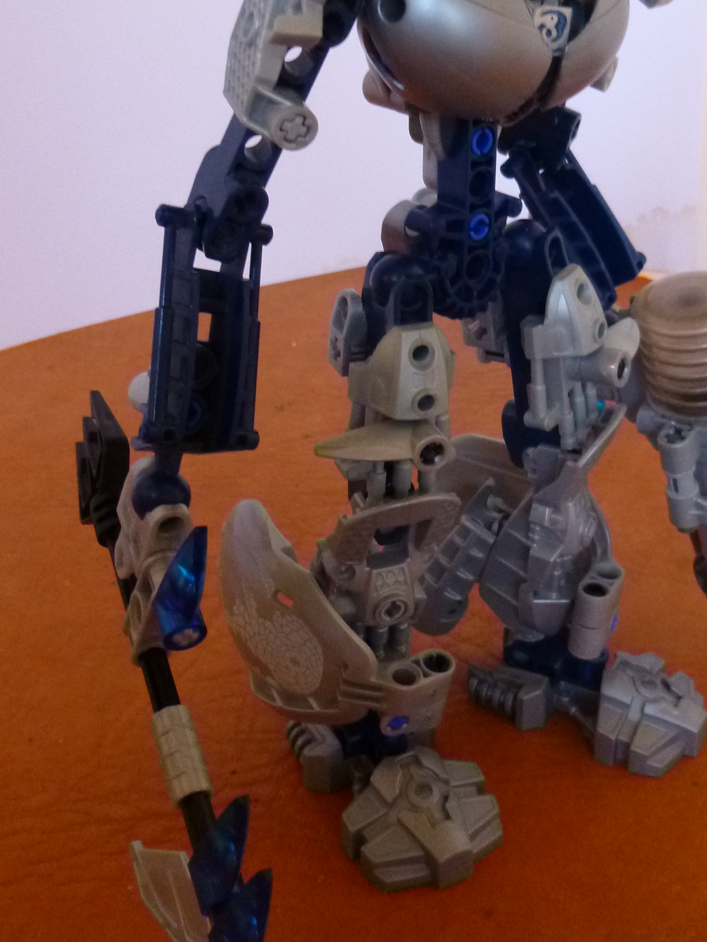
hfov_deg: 32.7
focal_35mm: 44
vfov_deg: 42.5
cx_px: 458
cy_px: 331
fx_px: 1198
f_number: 3.1
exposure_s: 1/10
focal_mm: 4.5
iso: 400
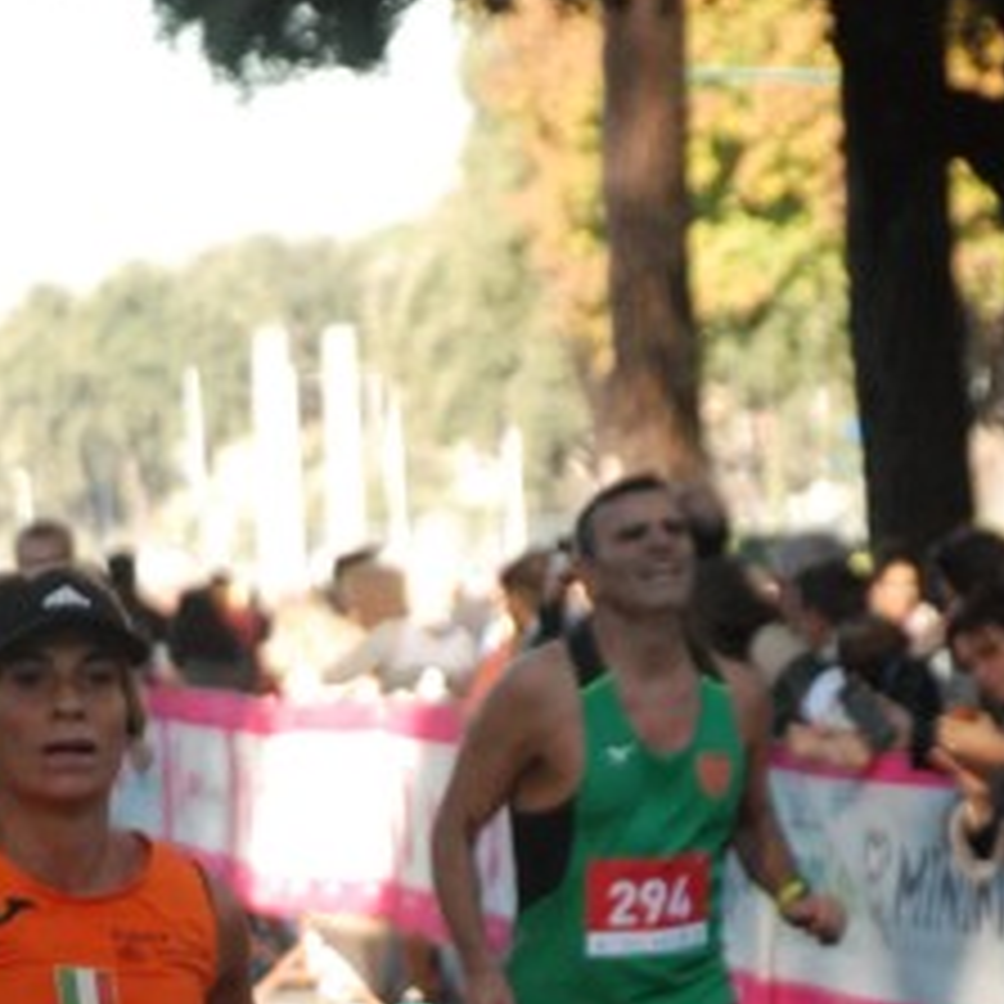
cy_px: 1328
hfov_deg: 5.4
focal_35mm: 326
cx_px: 205
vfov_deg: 5.3
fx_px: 10702
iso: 1000
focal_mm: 95
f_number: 5.6
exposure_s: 1/400
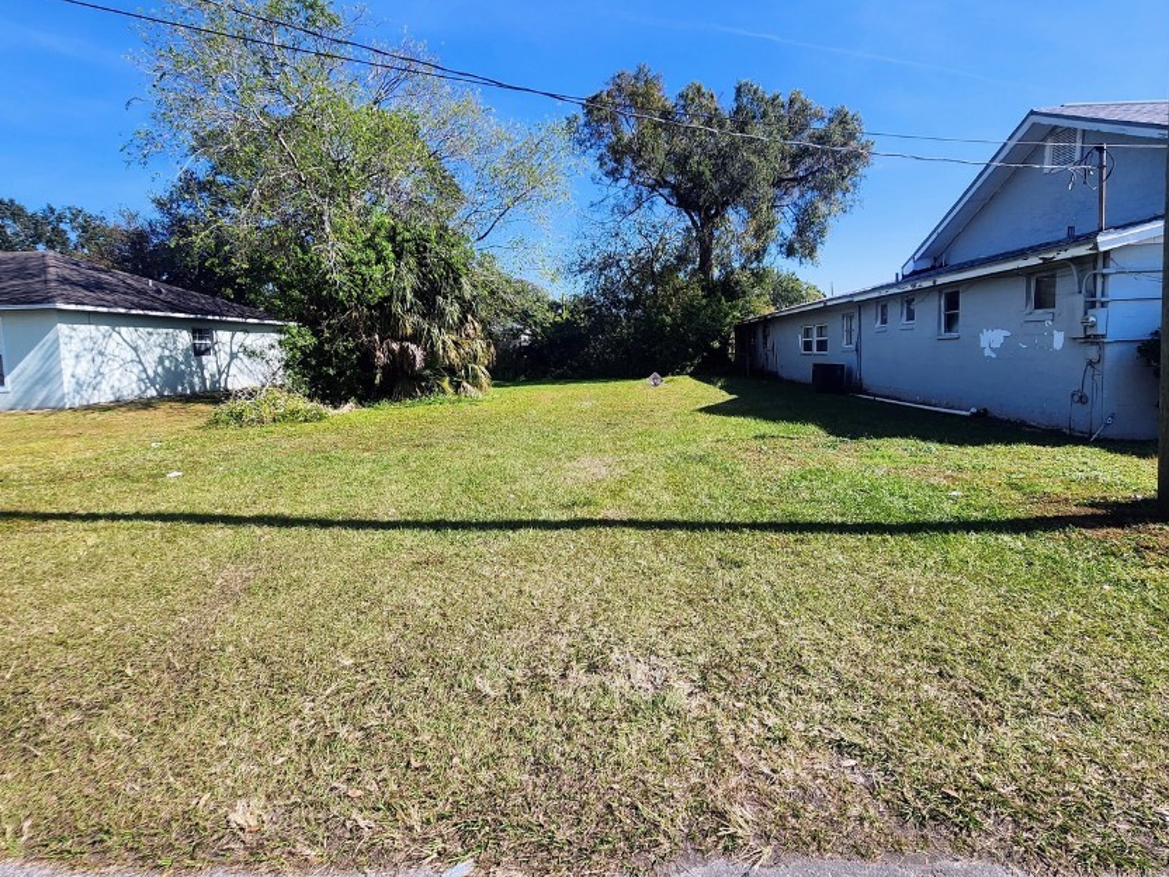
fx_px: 540
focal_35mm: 16
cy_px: 396
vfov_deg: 77.9
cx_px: 603
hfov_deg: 94.5
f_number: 2.2
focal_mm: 2.2
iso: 50
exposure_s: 1/1380
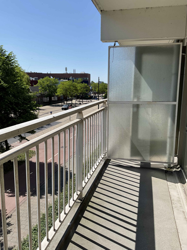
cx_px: 94
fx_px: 209
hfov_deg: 48.2
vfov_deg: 61.7
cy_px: 125
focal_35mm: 29
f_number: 1.8
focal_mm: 3
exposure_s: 1/2320
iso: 16
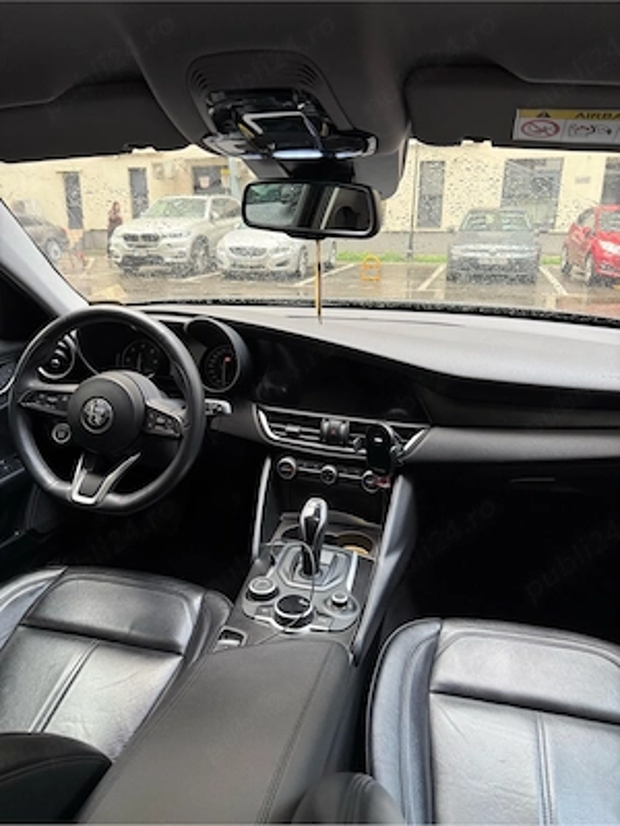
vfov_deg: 71.6
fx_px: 573
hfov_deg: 56.8
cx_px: 310
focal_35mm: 24
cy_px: 413
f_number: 1.78
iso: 320
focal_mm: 6.76
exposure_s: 1/60
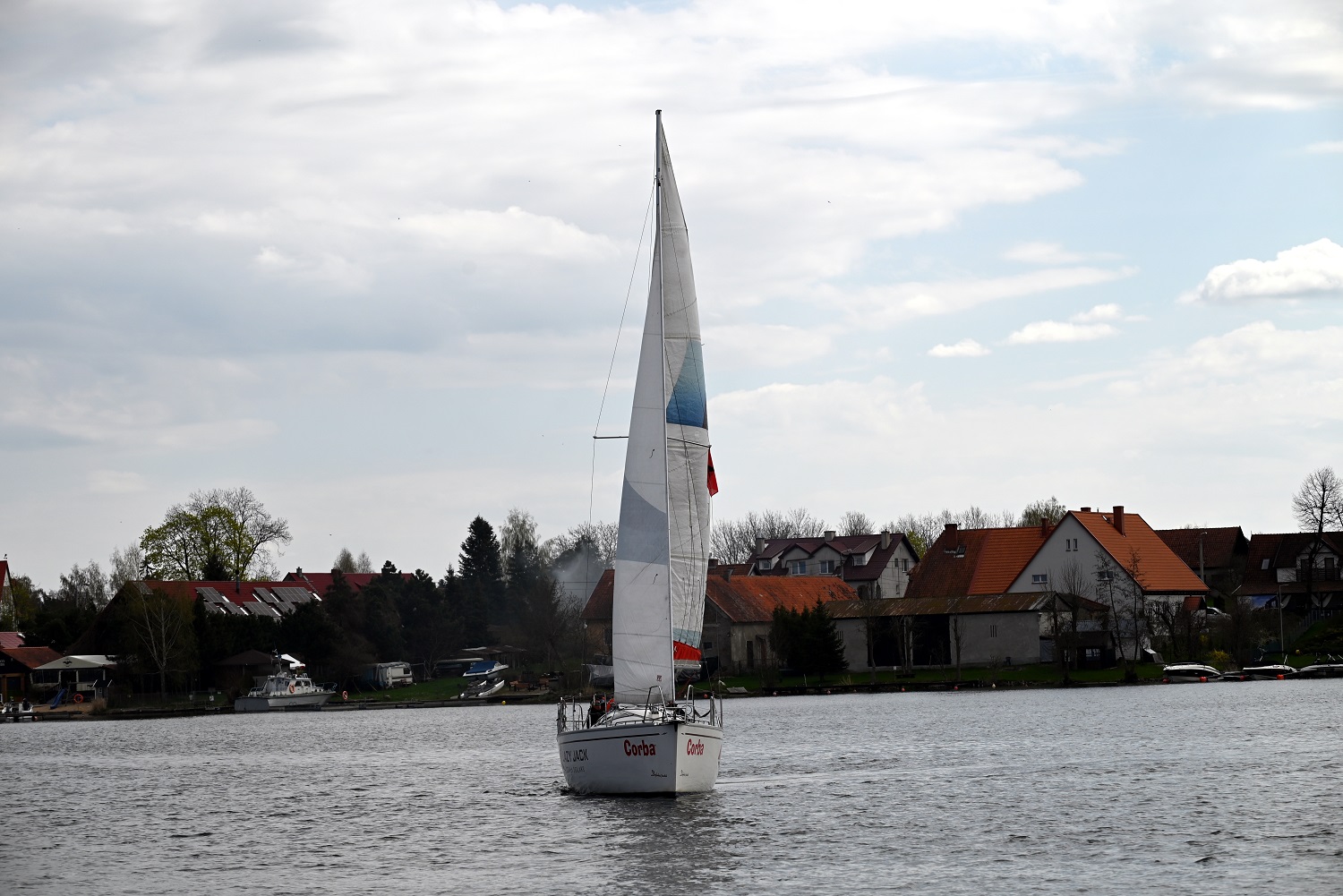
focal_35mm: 112
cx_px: 672
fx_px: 4179
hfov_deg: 18.3
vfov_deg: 12.2
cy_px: 448
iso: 100
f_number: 8
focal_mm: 112
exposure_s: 1/1000
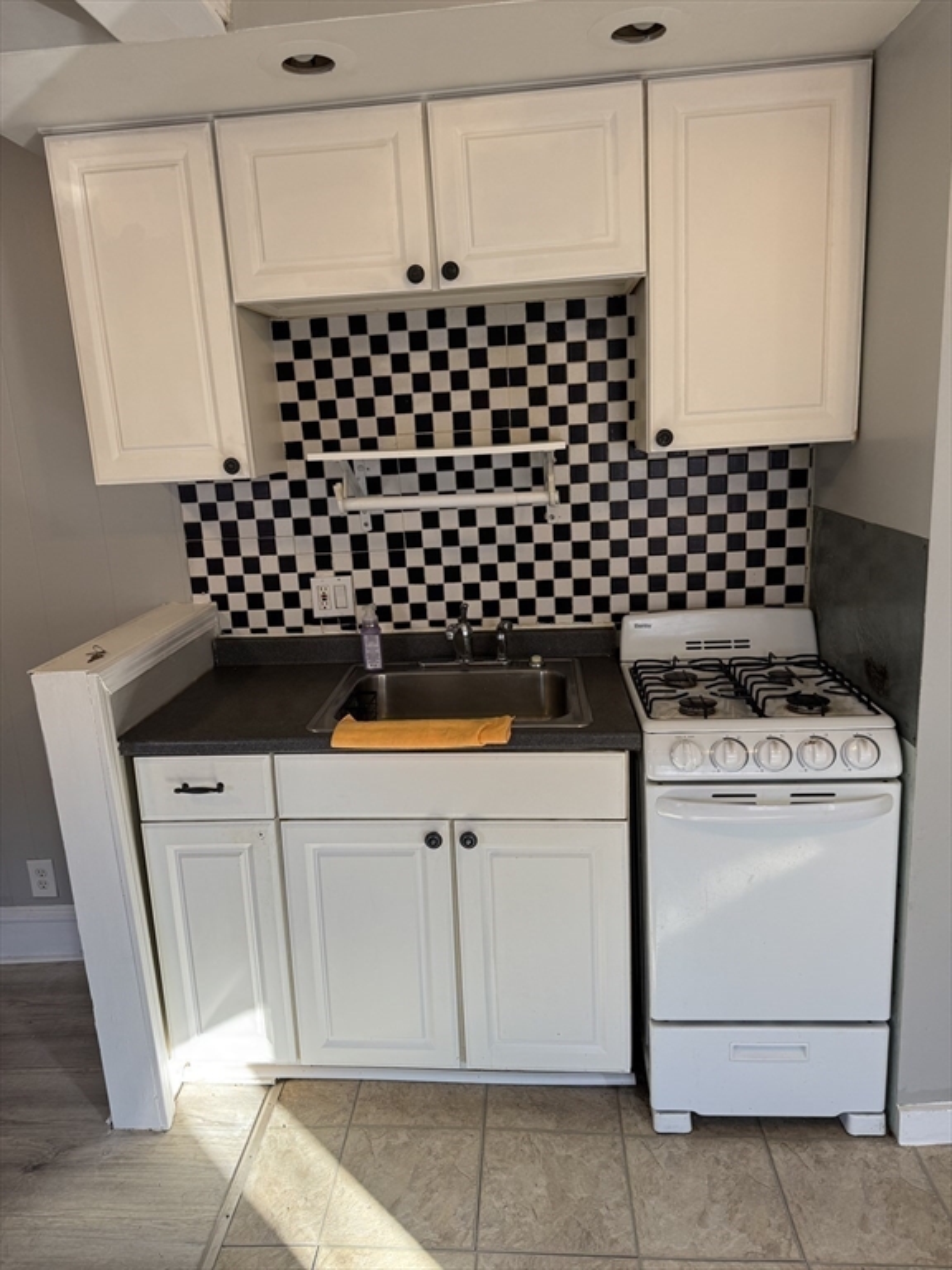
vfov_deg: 71.6
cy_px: 635
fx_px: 880
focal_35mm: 24
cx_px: 476
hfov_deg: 56.8
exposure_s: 1/120
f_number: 1.78
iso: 125
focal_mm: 6.76
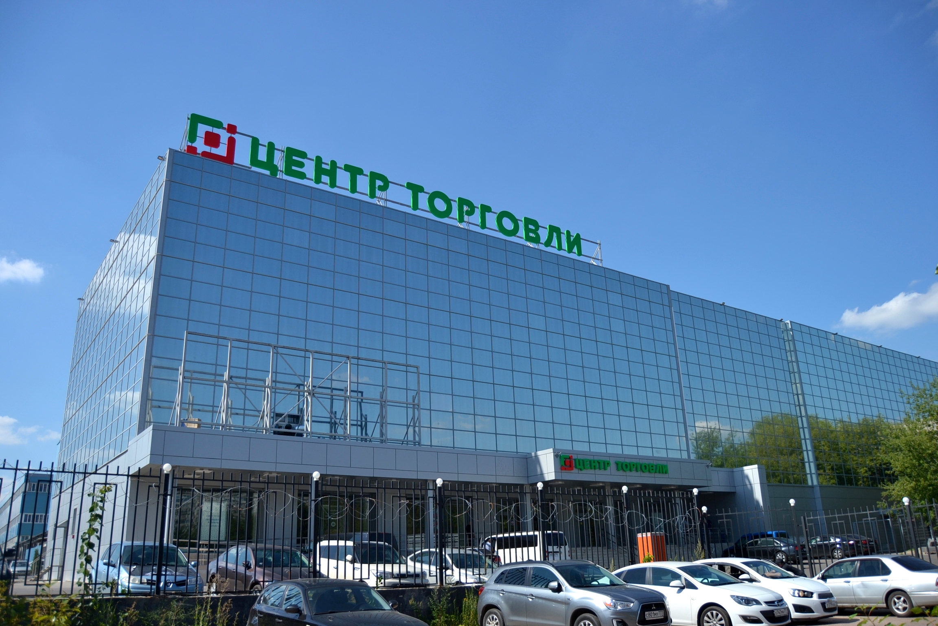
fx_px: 703
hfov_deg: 67.4
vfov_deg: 47.9
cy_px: 313
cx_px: 469
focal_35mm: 27
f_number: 3.5
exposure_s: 1/1250
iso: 100
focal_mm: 18
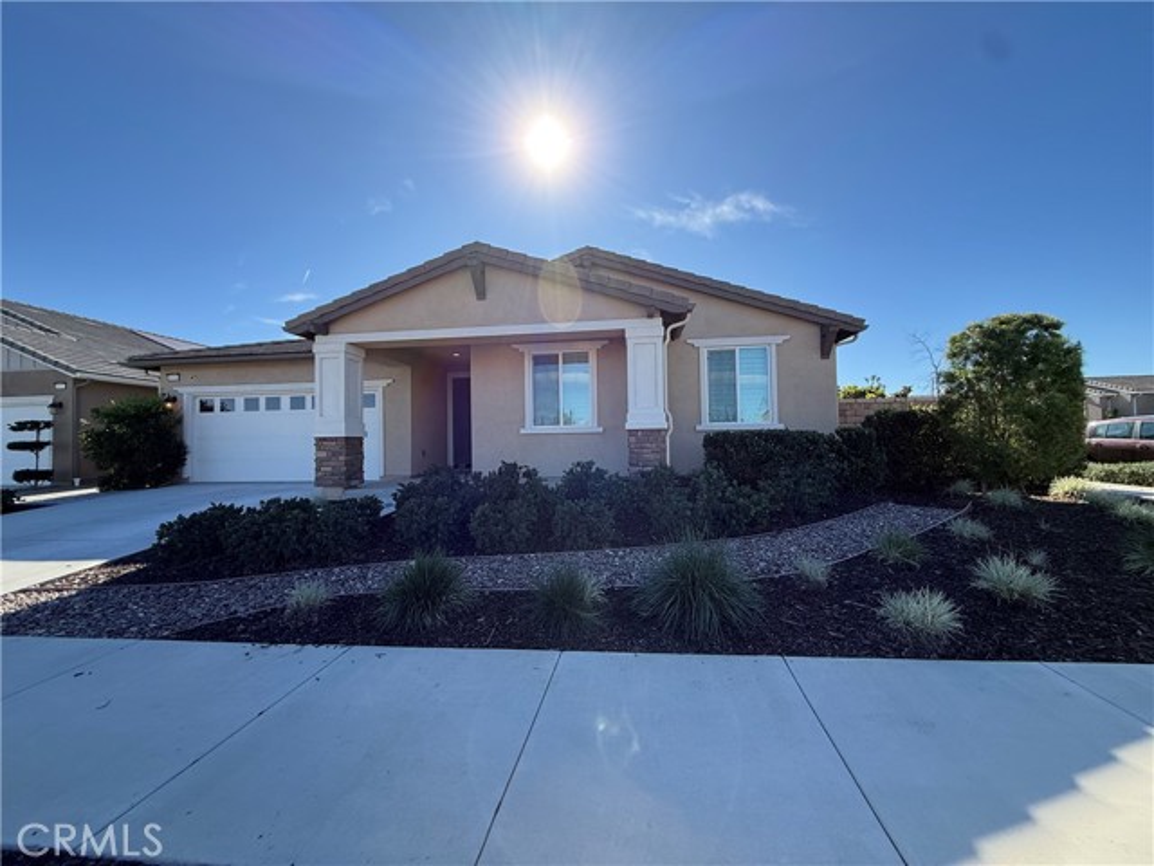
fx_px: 467
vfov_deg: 85.7
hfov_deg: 102.1
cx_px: 577
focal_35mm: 14
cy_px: 433
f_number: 2.2
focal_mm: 2.22
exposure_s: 1/985
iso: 64
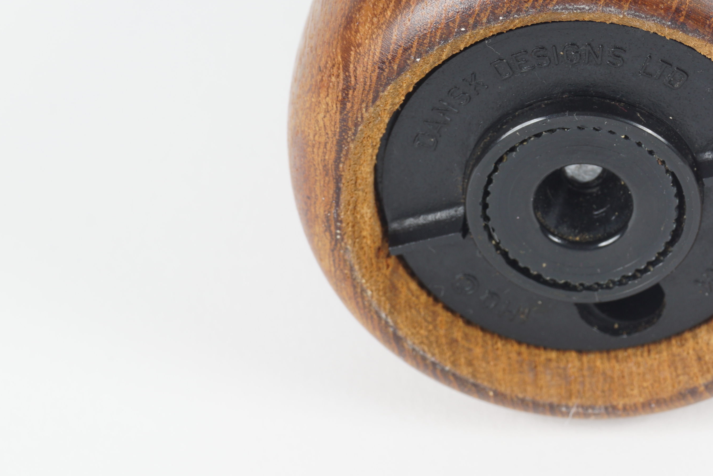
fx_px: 2572
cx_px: 546
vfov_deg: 10.6
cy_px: 221
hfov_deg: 15.7
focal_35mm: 130
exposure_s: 1/125
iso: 100
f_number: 16
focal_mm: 55
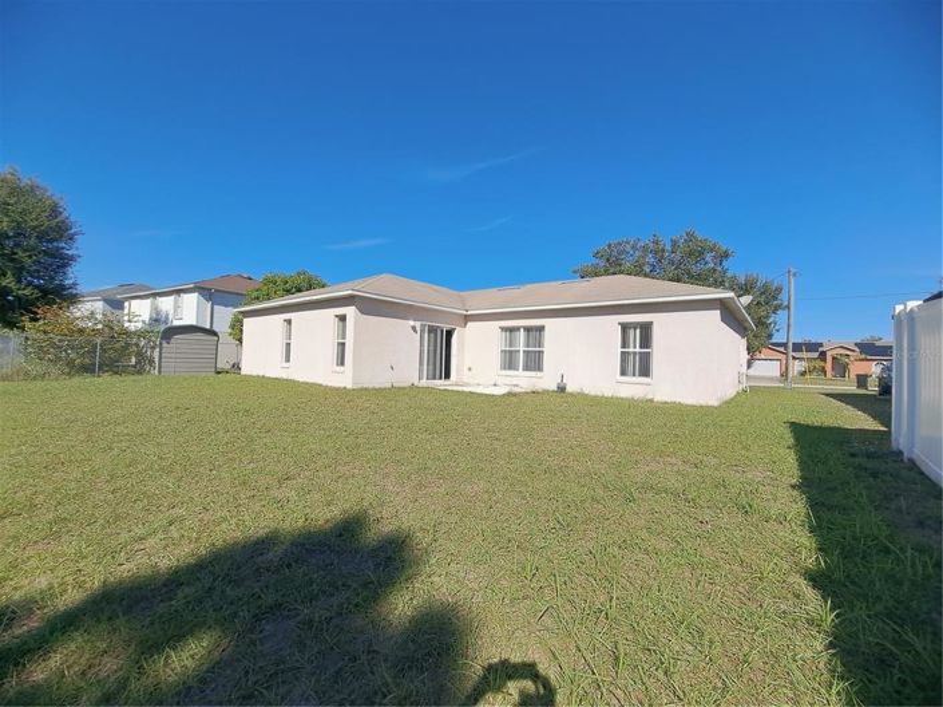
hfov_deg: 106.2
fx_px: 354
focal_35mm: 13
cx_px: 472
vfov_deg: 89.9
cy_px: 354
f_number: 2.2
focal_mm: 1.74
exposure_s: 1/1427
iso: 50
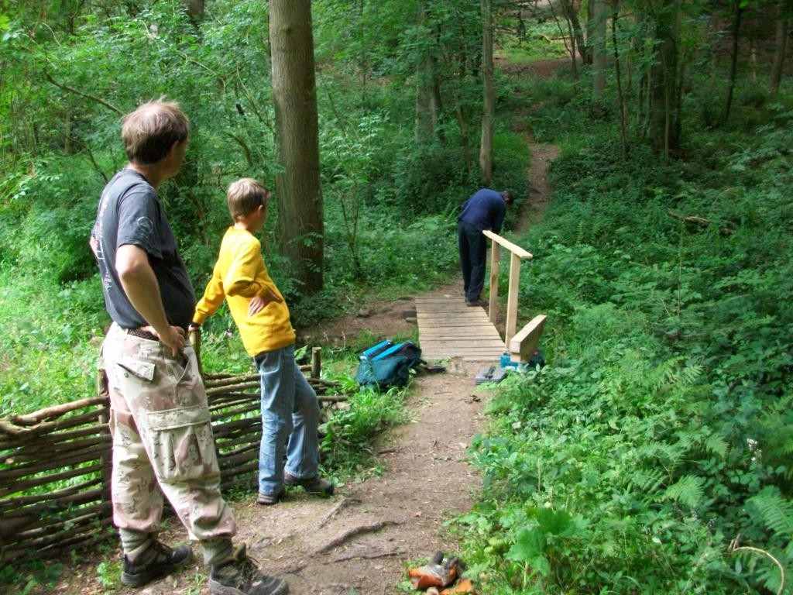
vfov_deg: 44.2
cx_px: 396
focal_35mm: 32
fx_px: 733
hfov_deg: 56.8
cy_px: 298
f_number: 2.8
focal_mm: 5.7
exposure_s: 1/25
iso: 160
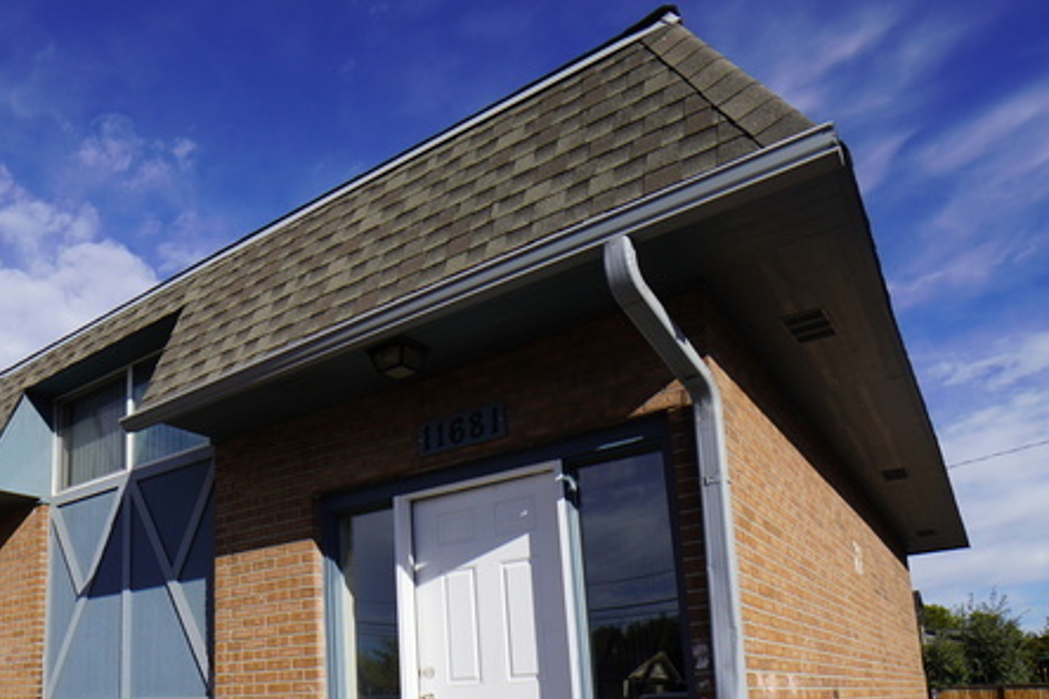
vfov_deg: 45.0
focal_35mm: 27
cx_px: 310
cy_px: 580
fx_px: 787
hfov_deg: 64.7
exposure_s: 1/500
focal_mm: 10
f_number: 7.1
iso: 100
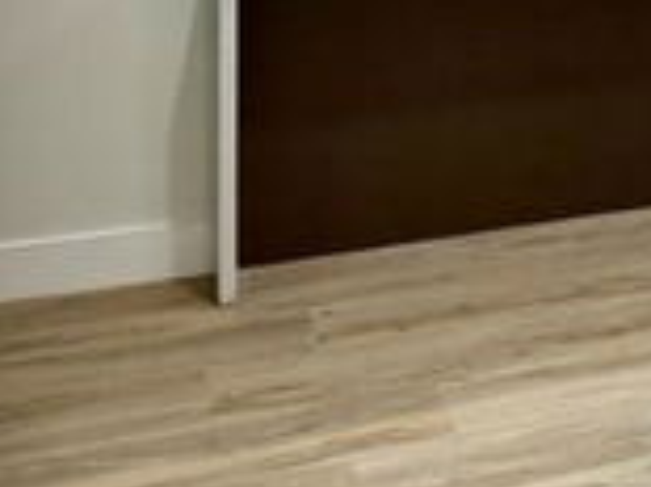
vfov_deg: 20.4
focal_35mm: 66
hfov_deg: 27.3
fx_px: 1240
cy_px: -139
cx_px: 691
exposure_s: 1/120
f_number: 1.78
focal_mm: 6.86
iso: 160
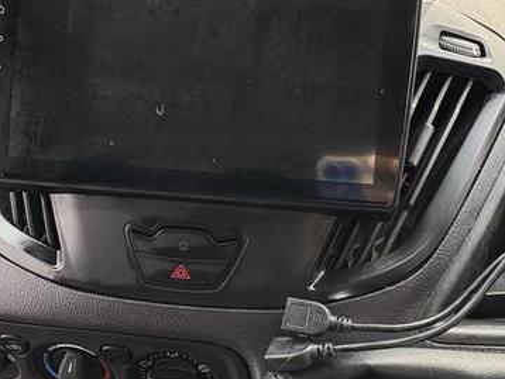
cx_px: 303
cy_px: 168
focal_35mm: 35
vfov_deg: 40.7
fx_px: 511
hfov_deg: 52.2
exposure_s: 1/99
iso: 200
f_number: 2.2
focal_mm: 2.22
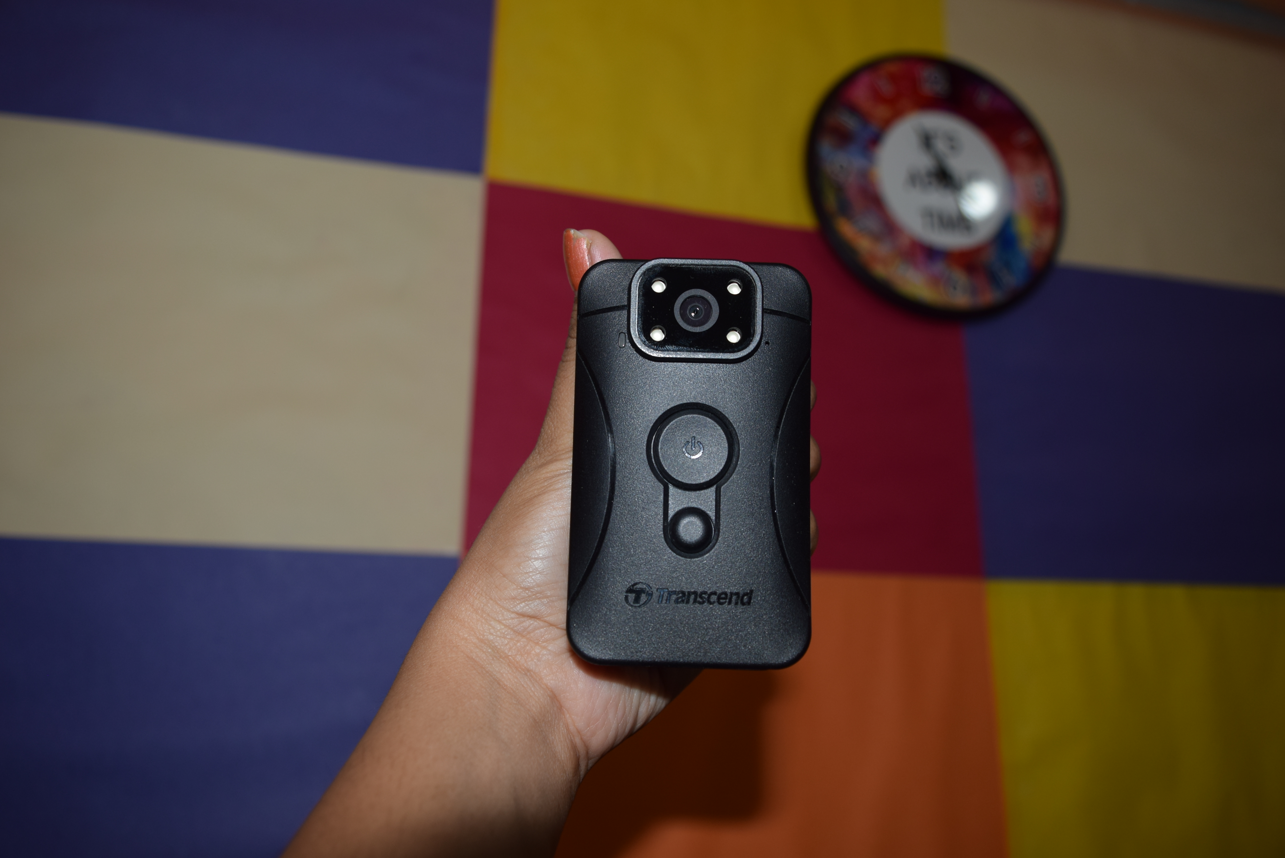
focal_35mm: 30
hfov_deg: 61.9
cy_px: 429
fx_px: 1071
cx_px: 642
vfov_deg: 43.6
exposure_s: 1/80
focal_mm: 20
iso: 180
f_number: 4.5
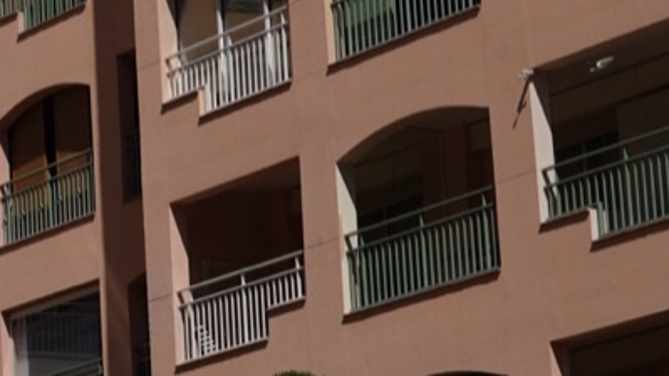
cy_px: 99
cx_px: -57
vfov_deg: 6.4
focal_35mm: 189
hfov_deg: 11.2
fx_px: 3351
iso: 100
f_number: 8
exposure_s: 1/1000
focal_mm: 30
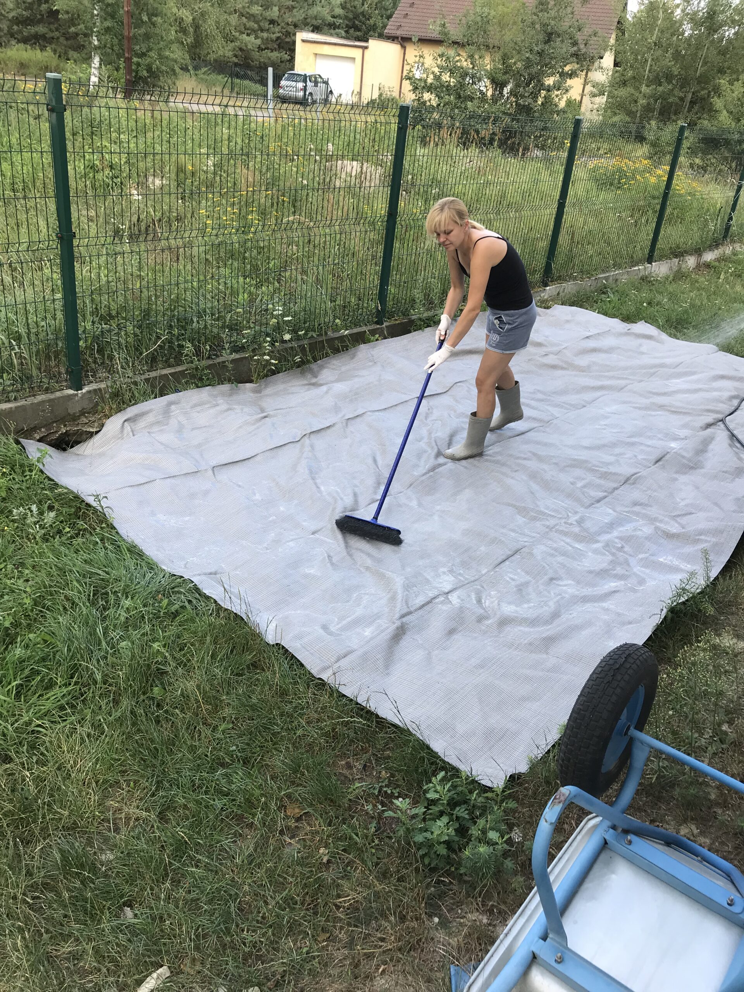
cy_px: 496
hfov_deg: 49.7
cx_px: 372
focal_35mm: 28
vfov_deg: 63.4
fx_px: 802
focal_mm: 3.99
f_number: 1.8
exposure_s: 1/286
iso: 20
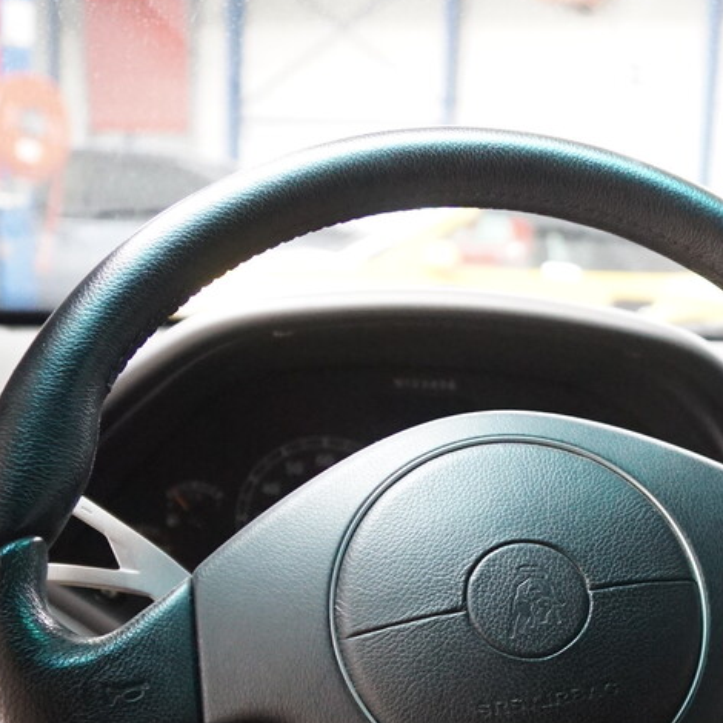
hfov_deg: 24.3
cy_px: 633
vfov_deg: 25.8
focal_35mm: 65
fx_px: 1536
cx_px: 845
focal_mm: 16
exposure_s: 1/60
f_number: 2.8
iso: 1600
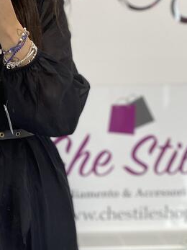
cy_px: 227
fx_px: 649
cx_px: 12
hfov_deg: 16.2
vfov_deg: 21.3
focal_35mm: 90
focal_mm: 4.25
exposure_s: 1/50
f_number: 1.8
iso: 64
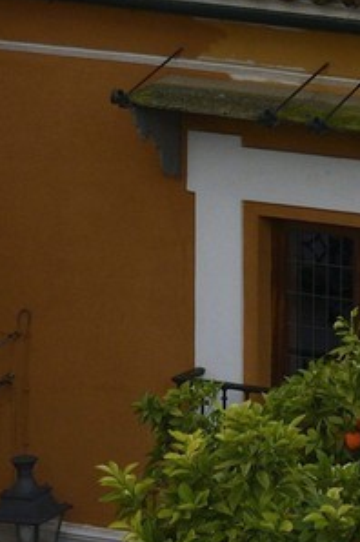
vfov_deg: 5.3
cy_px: -718
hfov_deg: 3.6
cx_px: 226
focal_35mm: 376
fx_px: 5653
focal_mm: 70
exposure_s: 1/100
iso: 800
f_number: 8
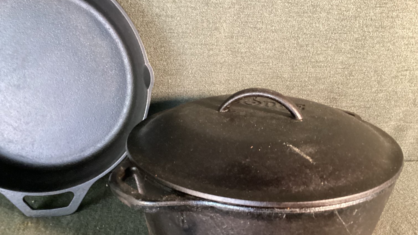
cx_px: 209
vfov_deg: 34.5
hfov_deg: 58.0
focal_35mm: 34
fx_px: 377
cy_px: 146
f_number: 2.4
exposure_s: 1/30
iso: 640
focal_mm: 3.3
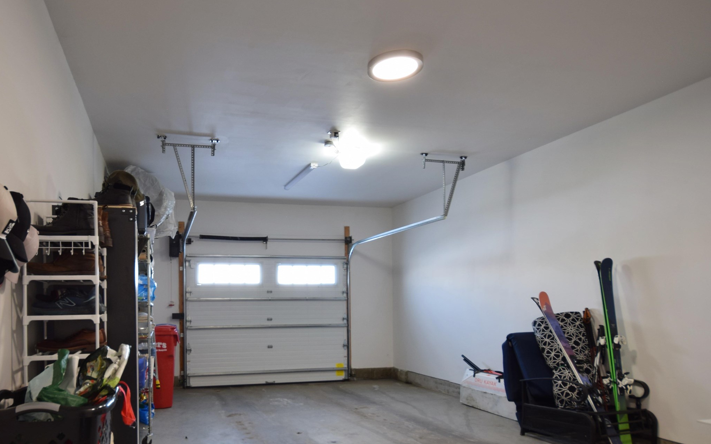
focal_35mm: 23
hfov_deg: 75.8
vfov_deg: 51.8
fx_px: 446
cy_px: 304
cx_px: 265
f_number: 6.3
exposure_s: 1/8
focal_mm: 10
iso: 200
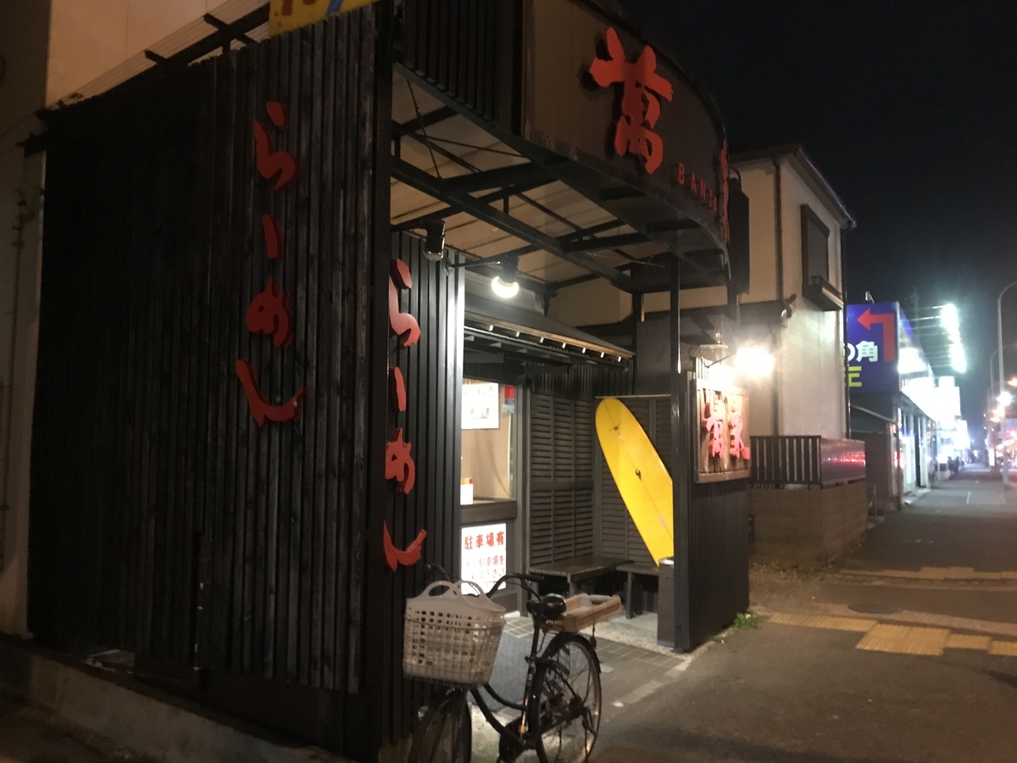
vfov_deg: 49.7
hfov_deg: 63.4
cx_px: 508
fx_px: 823
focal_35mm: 28
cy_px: 382
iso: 80
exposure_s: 1/5
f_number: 1.8
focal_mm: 3.99
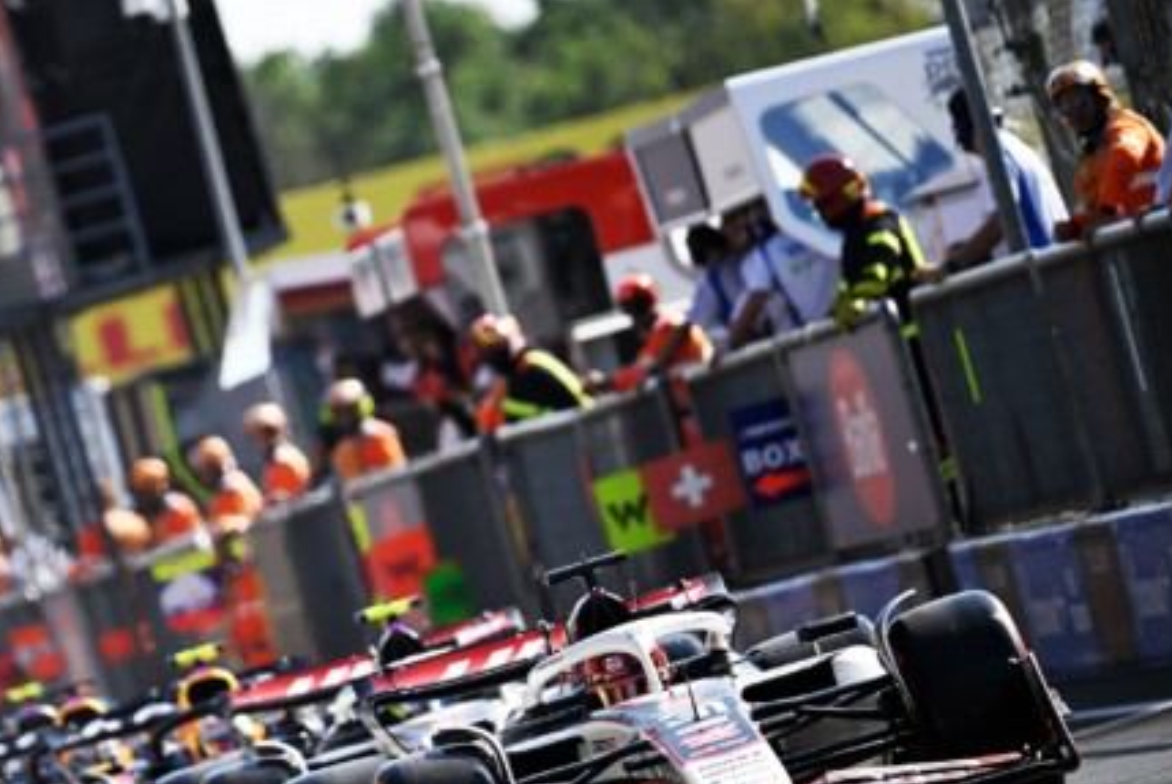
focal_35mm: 652
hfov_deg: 3.2
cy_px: 460
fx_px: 21247
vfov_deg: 2.1
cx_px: 238
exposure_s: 1/1600
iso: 320
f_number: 4.5
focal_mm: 400
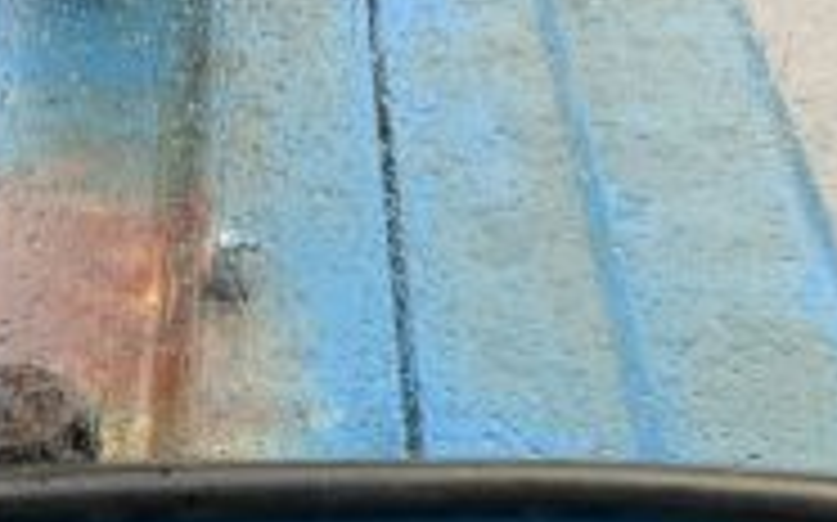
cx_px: 374
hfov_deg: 19.6
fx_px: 2417
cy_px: 104
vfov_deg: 12.3
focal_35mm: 106
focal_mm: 3
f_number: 1.8
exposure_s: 1/122
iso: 32
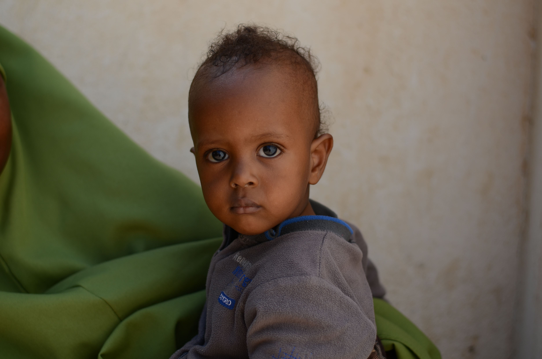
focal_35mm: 75
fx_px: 1127
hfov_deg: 27.0
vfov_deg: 18.1
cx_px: 271
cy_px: 180
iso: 100
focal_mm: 50
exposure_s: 1/1600
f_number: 2.2
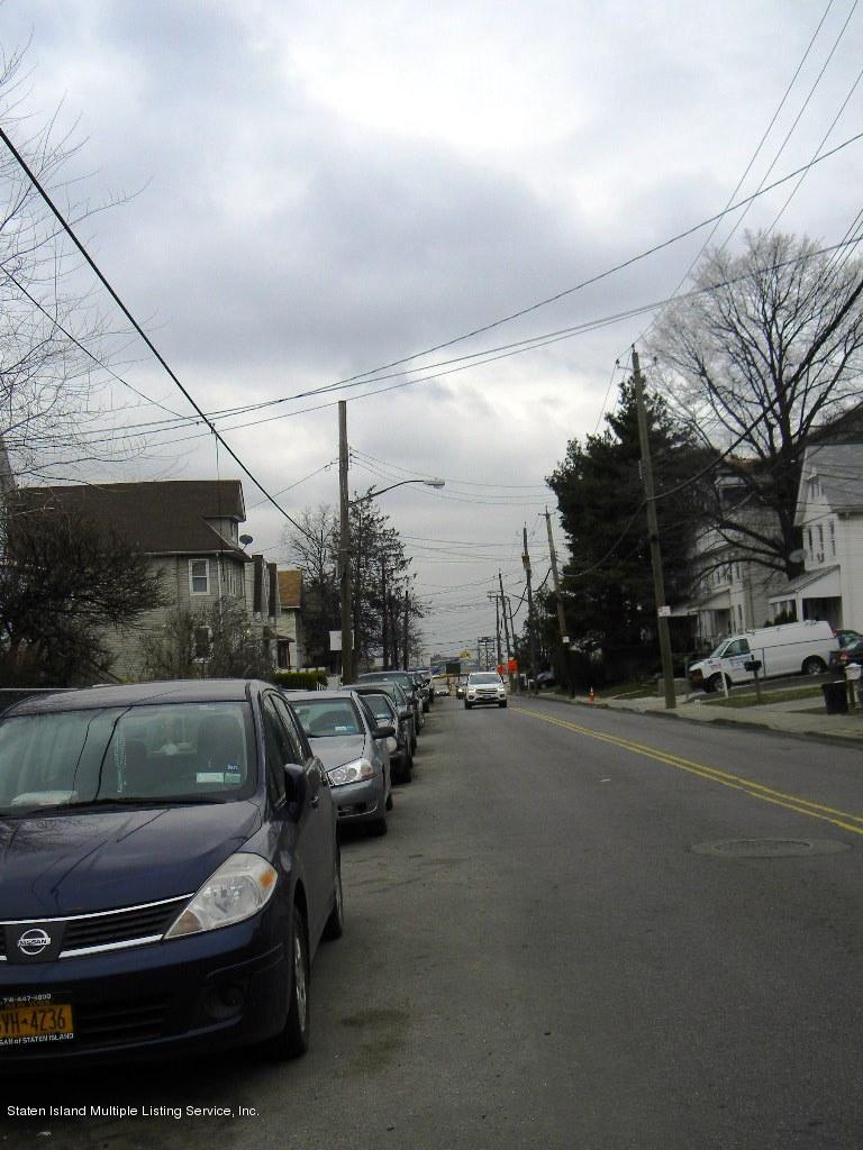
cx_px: 432
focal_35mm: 41
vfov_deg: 45.8
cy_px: 575
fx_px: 1363
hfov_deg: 35.1
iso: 80
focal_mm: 7.3
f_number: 3.8
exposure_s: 1/641
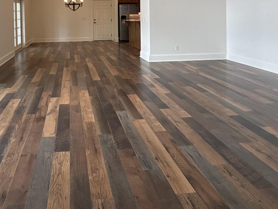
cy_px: 18
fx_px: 233
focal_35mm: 29
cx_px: 86
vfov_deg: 43.7
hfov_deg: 59.8
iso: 125
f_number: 2.2
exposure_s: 1/120
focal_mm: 2.22
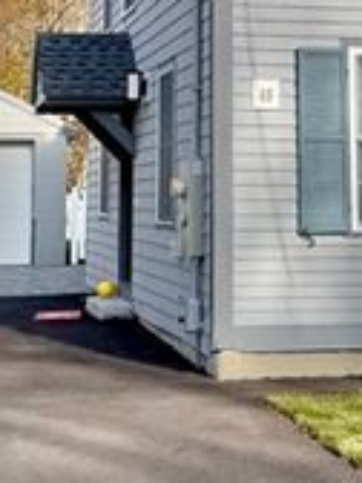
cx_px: 253
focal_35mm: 95
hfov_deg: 15.5
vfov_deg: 20.3
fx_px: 1325
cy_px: 62
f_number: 1.78
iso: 80
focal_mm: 6.76
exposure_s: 1/4405
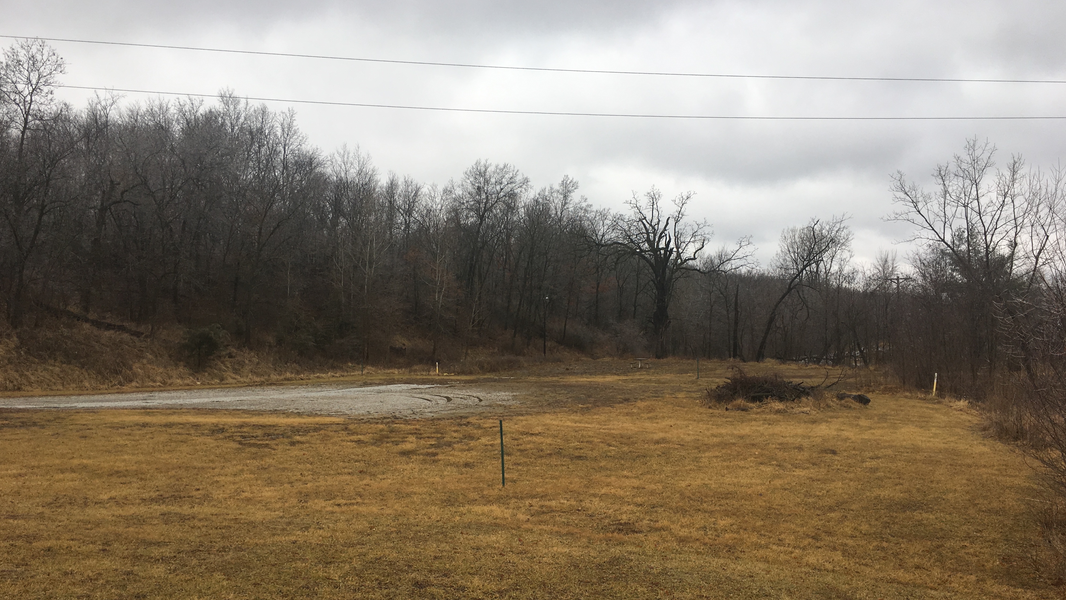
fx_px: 904
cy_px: 377
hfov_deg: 61.0
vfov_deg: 36.4
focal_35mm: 32
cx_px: 533
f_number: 2.2
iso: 25
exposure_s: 1/289
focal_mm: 4.15
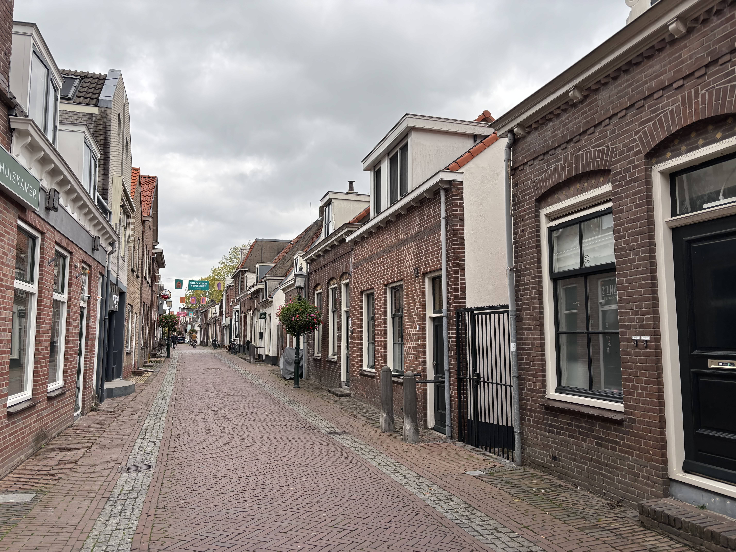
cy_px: 276
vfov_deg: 53.1
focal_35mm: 26
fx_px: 553
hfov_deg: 67.3
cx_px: 368
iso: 50
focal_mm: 6
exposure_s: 1/927
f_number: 1.6
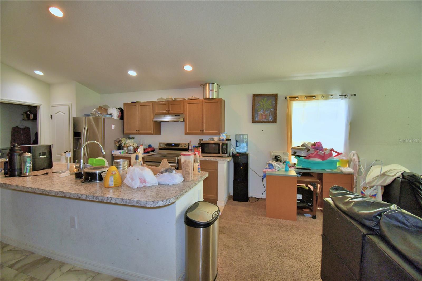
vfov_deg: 77.3
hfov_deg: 100.4
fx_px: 176
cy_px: 140
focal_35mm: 15
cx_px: 211
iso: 220
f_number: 4.5
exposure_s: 1/30
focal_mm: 10
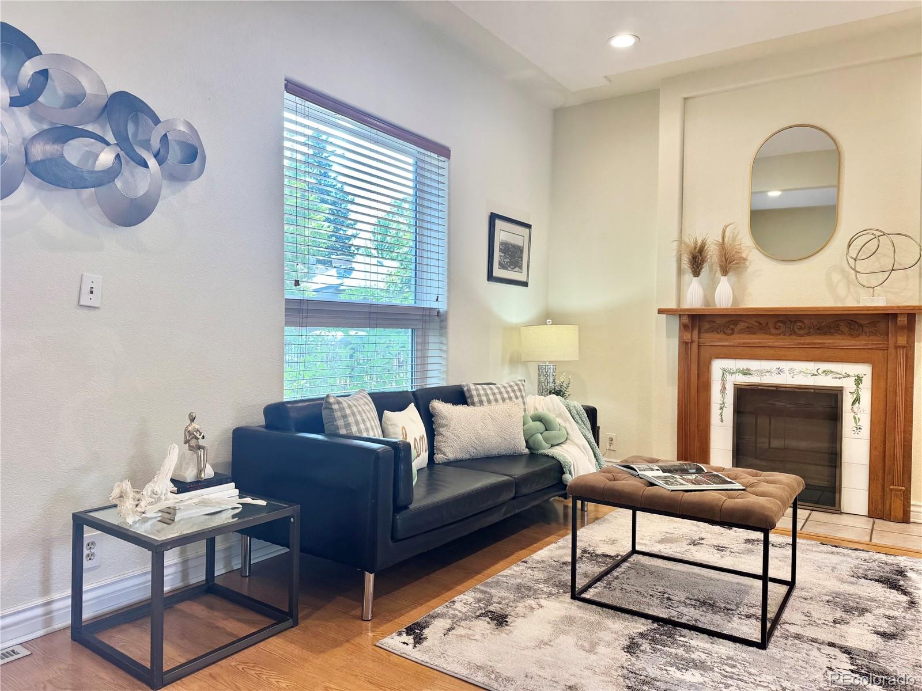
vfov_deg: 56.8
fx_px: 639
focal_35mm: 24
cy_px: 346
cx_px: 461
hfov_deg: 71.6
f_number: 1.78
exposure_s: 1/120
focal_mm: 6.76
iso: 80
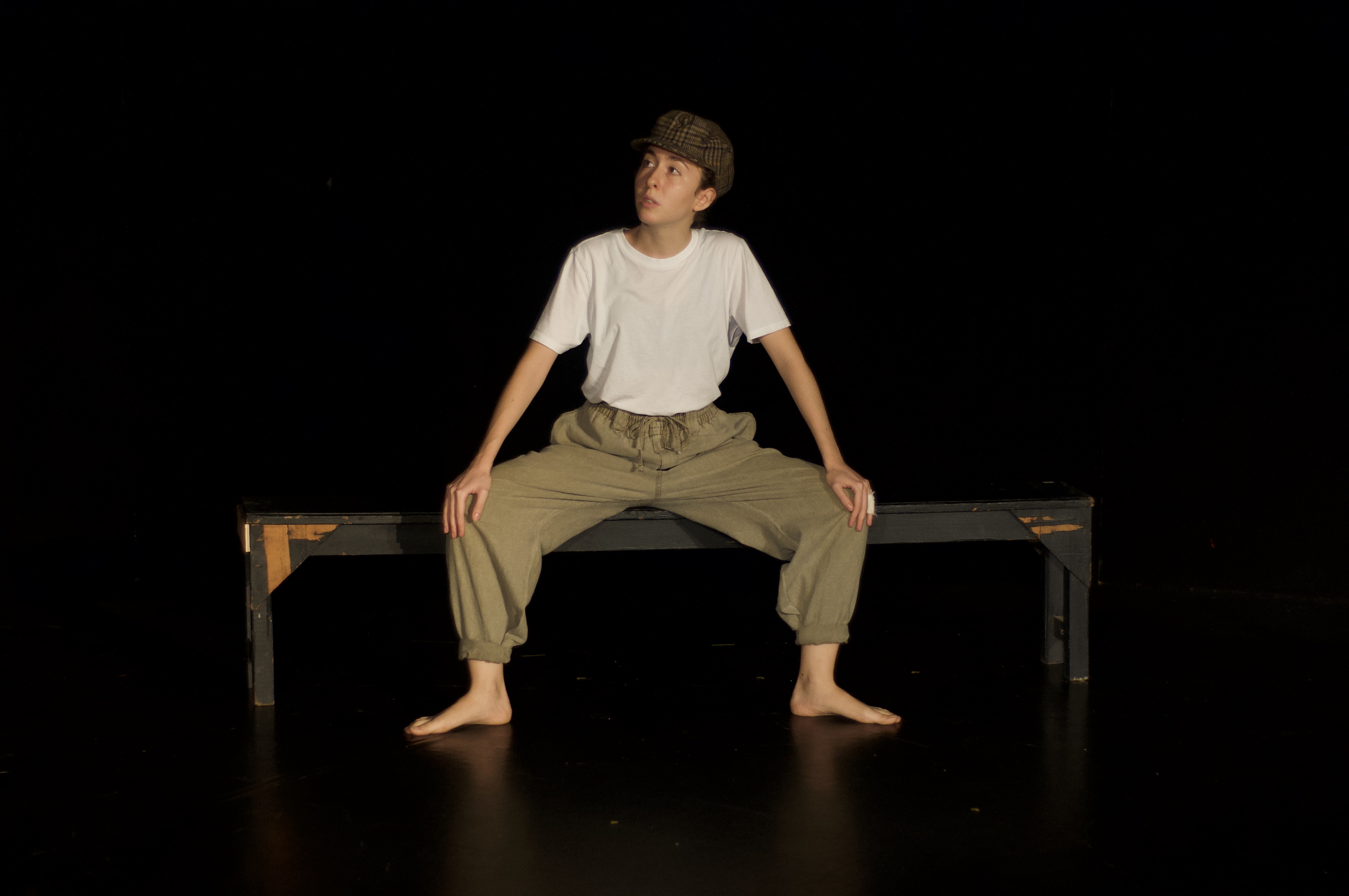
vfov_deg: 18.1
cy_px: 448
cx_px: 674
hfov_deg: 27.0
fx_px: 2807
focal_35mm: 75
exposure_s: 1/160
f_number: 1.8
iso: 800
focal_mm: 50
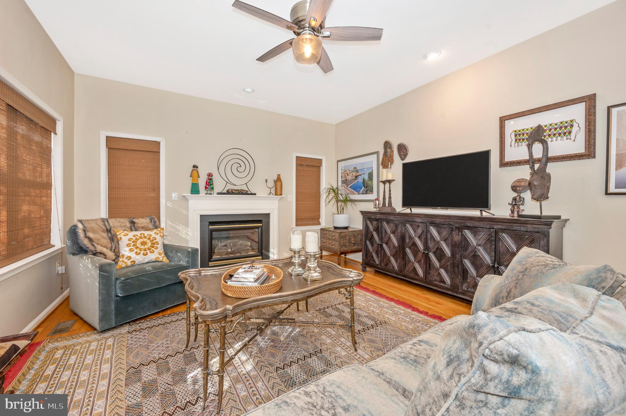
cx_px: 313
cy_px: 208
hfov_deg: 104.3
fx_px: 243
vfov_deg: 81.1
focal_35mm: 14
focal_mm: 14
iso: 640
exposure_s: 1/20
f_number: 8
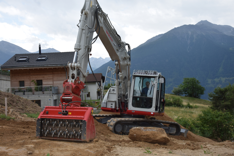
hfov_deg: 49.6
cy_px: 78
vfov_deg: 34.2
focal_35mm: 39
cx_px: 117
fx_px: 253
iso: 125
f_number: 5.6
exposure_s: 1/125
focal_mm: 26
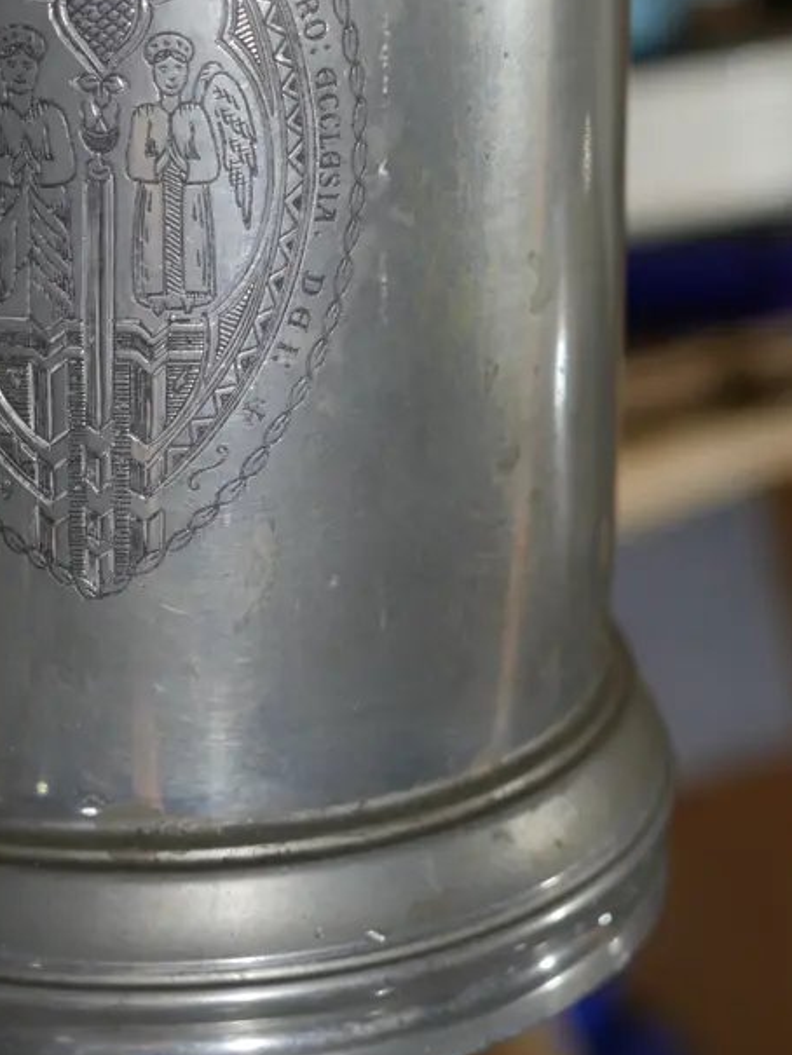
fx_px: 3202
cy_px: 180
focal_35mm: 105
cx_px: 146
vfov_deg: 18.5
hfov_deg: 14.0
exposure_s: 1/80
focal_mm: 31
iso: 320
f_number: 5.4
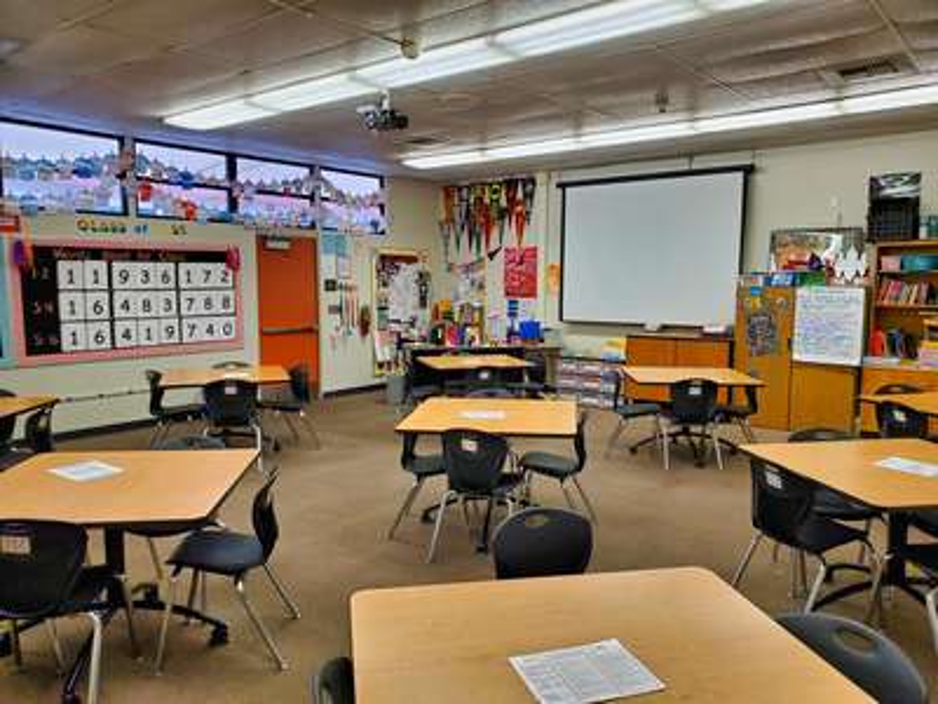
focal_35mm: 26
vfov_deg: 53.1
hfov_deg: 67.3
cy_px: 352
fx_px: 705
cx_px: 469
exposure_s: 1/120
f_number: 2.4
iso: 200
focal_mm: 4.3
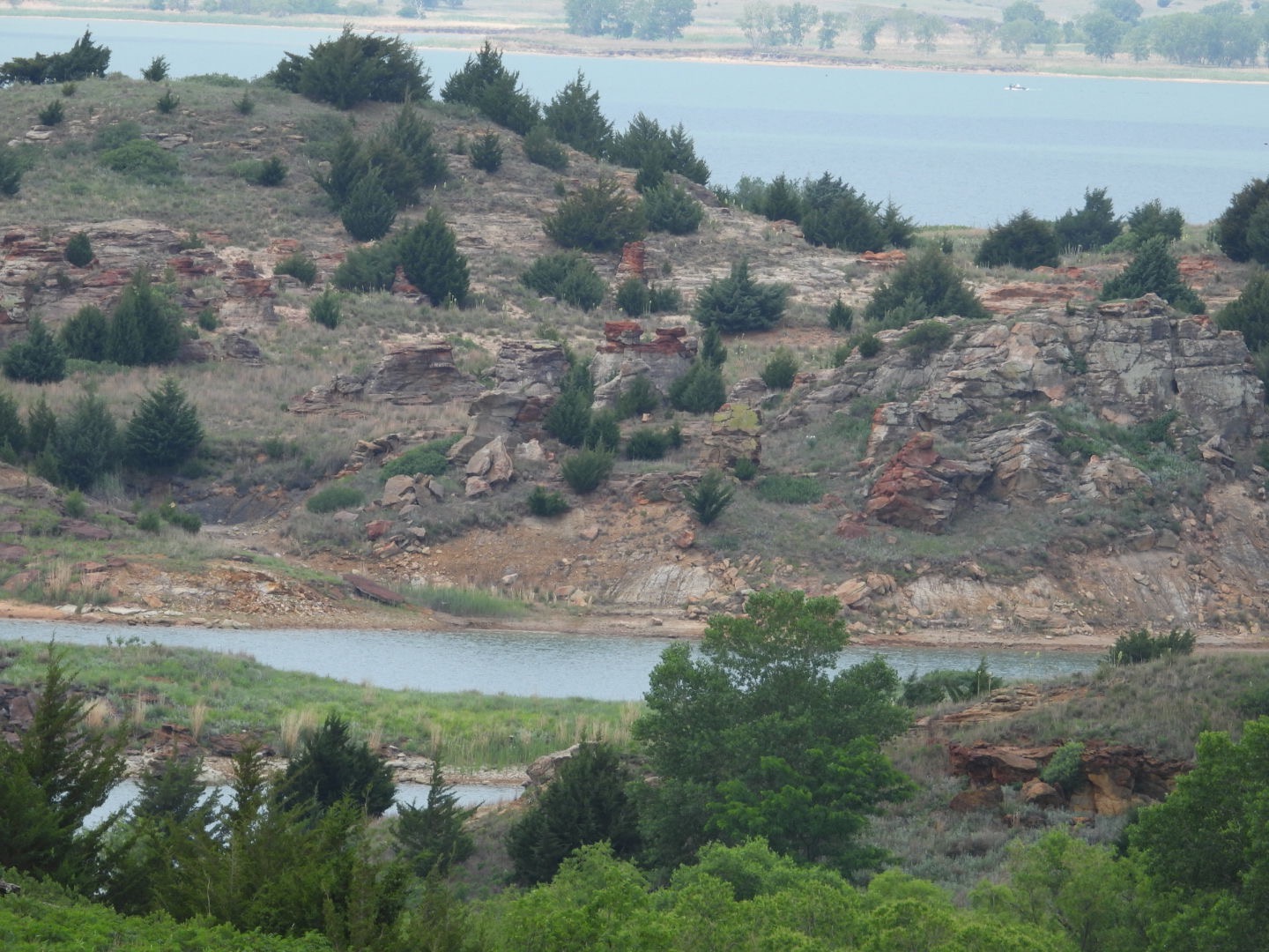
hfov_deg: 4.2
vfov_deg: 3.2
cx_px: 634
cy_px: 476
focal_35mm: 467
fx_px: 17120
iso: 100
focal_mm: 83.9
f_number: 5
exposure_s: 1/400
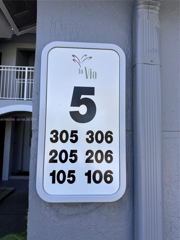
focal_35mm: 24
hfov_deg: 56.8
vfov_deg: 71.6
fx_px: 166
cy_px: 120
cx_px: 90
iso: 80
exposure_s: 1/962
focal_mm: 6.86
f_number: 1.78
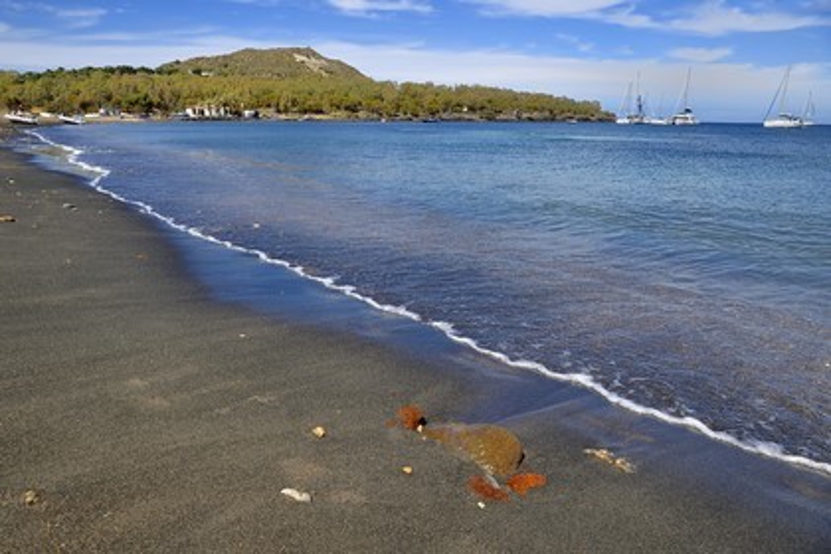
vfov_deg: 49.6
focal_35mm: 26
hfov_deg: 69.4
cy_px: 277
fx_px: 600
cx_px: 416
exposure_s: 1/400
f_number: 11
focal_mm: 26
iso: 200
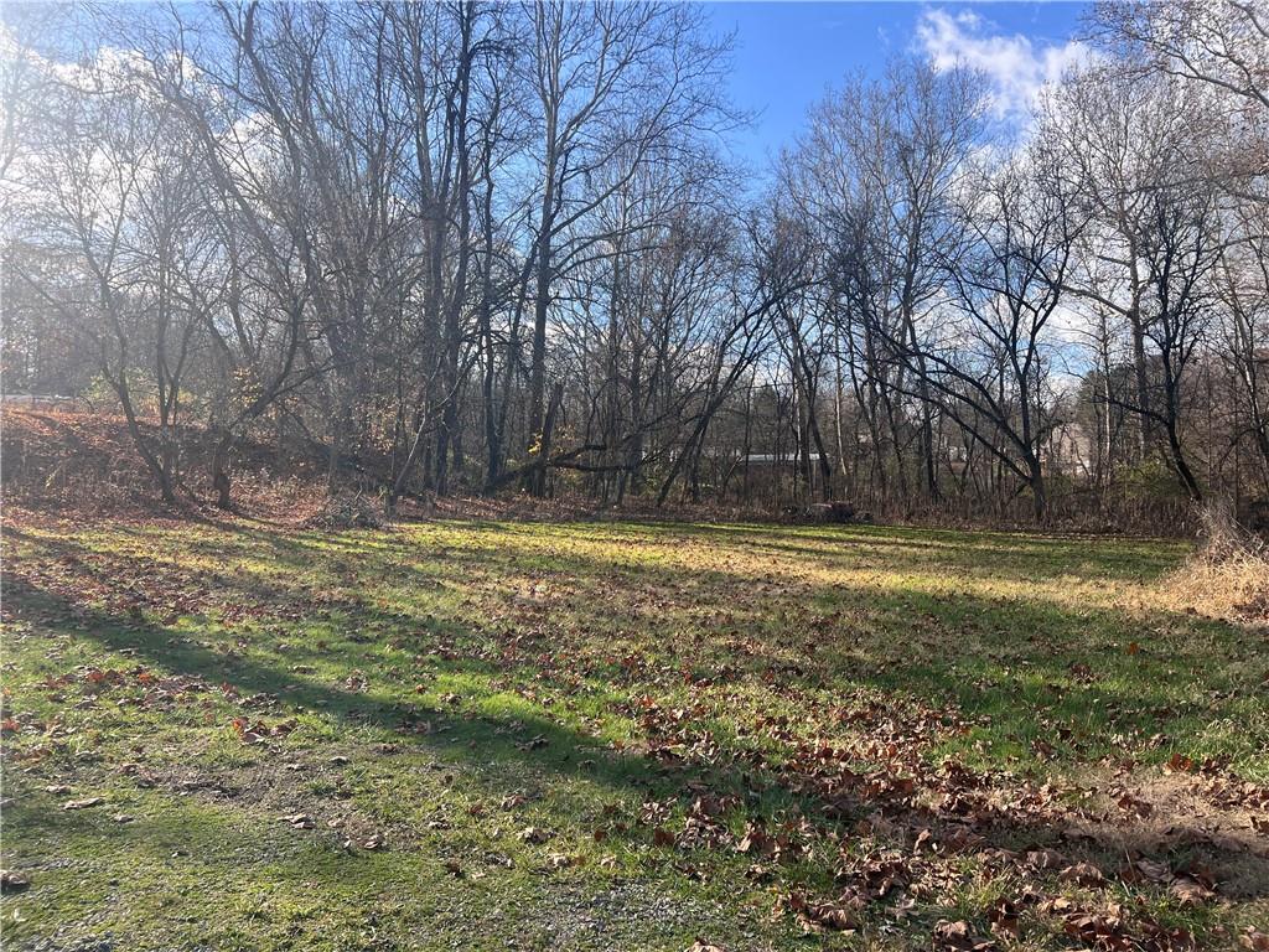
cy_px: 476
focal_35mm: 26
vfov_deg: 53.1
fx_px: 953
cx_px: 634
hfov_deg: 67.3
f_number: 1.5
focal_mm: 5.7
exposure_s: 1/1779
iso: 50
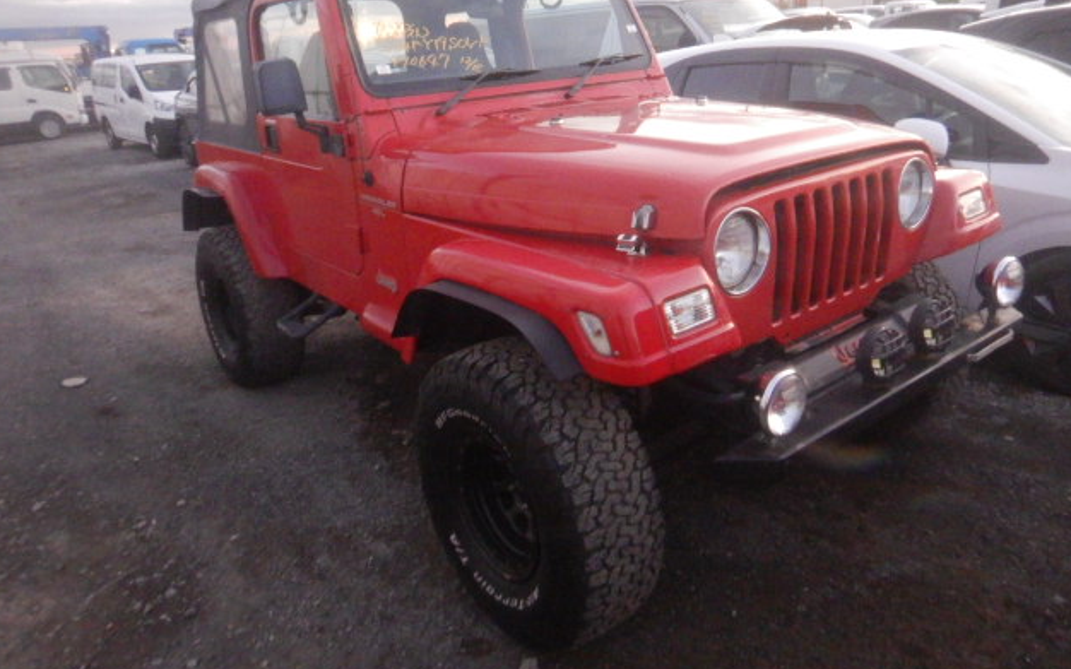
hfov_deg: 70.4
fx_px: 759
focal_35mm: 26
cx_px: 529
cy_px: 269
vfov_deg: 47.3
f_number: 2.8
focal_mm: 4.3
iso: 1600
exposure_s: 1/8
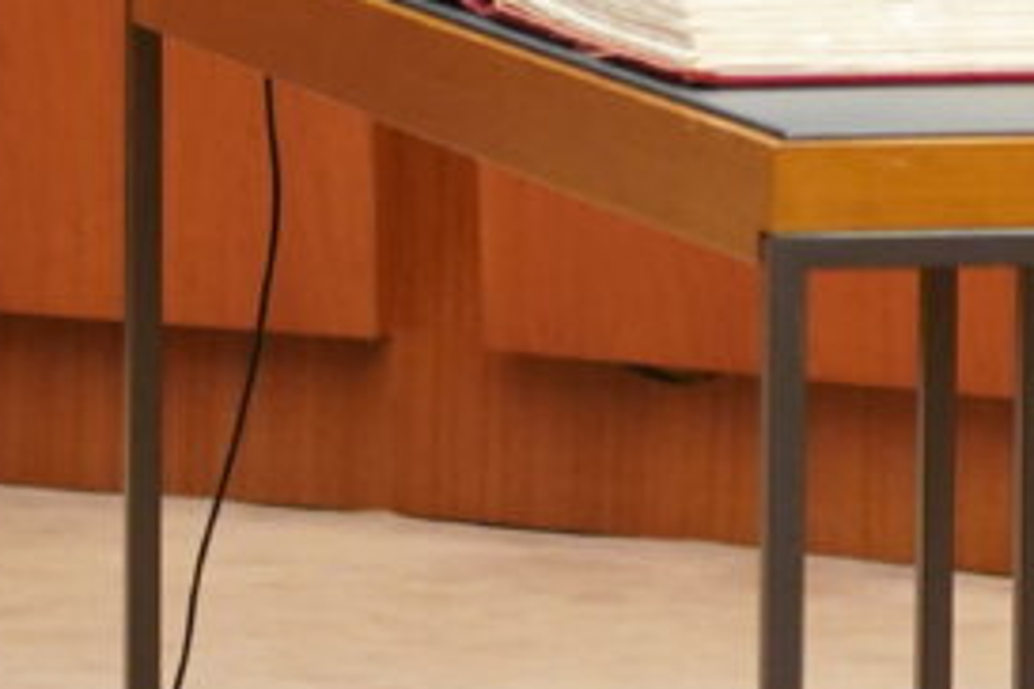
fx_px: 14159
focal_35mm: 493
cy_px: -608
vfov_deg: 2.8
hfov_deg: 4.2
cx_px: 1337
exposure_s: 1/320
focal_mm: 105
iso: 6400
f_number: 4
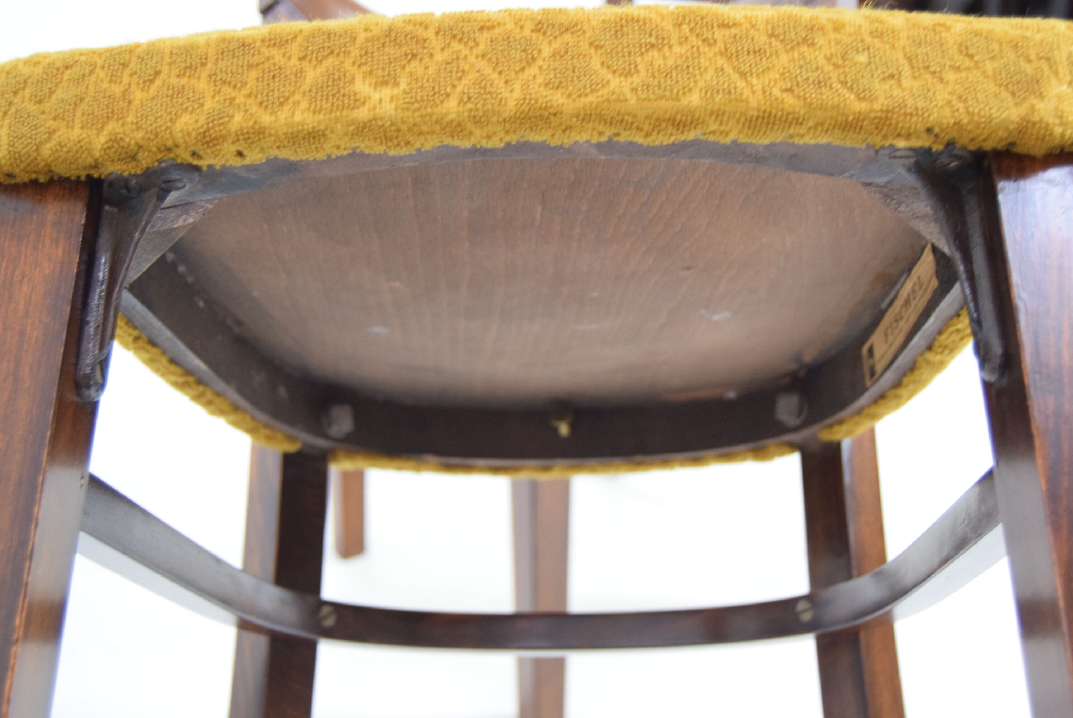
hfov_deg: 43.6
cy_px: 359
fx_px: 1342
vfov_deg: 29.9
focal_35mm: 45
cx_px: 536
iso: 1600
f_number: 4.2
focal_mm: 30
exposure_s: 1/40
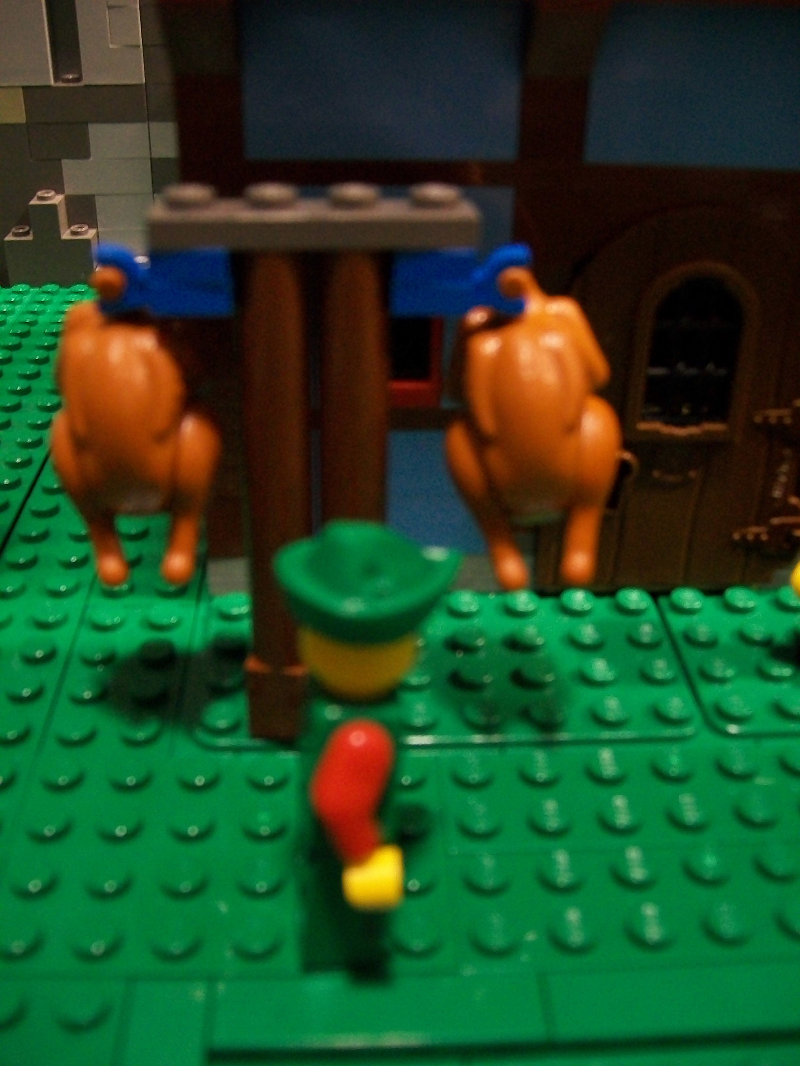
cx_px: 400
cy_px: 533
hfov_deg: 39.7
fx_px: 1109
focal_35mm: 36
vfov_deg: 51.4
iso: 240
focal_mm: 6
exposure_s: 1/8
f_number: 2.7
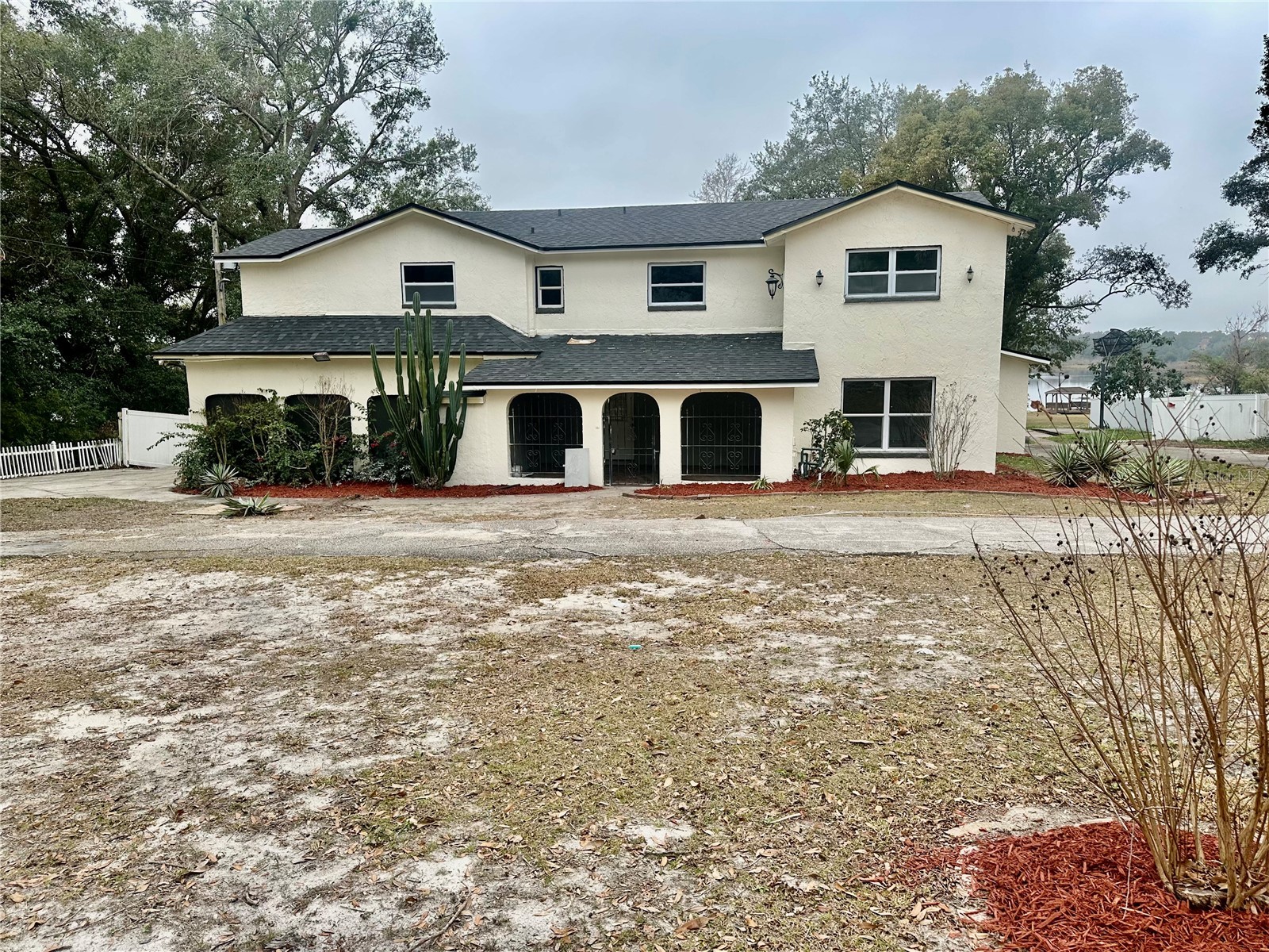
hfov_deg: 71.6
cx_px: 634
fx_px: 880
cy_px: 476
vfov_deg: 56.8
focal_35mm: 24
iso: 80
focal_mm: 6.86
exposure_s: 1/1988
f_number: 1.78
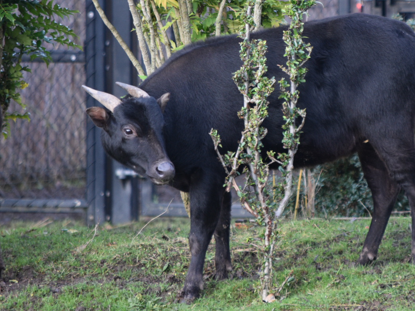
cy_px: 98
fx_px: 7996
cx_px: 252
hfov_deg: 3.0
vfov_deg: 2.2
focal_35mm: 667
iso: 720
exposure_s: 1/250
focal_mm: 300
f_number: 5.6
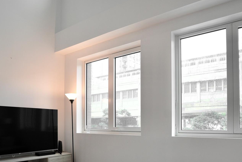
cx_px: 141
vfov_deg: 47.2
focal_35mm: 26
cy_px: 127
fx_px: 175
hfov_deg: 68.9
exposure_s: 1/250
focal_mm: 16
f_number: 4
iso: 500
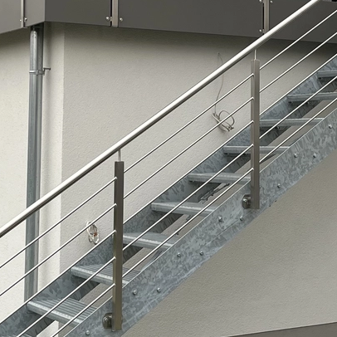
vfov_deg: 20.2
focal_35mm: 85
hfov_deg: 20.3
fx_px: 936
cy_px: 80
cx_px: 249
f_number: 1.6
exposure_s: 1/484
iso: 50
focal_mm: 5.1
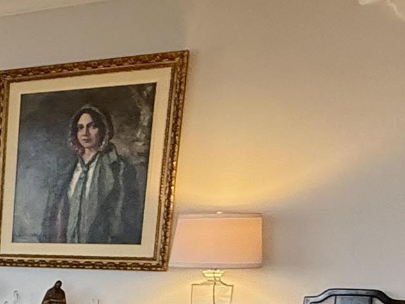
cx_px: -240
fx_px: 796
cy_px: 378
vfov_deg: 20.1
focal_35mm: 68
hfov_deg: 22.3
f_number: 2.2
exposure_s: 1/120
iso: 500
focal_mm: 2.22
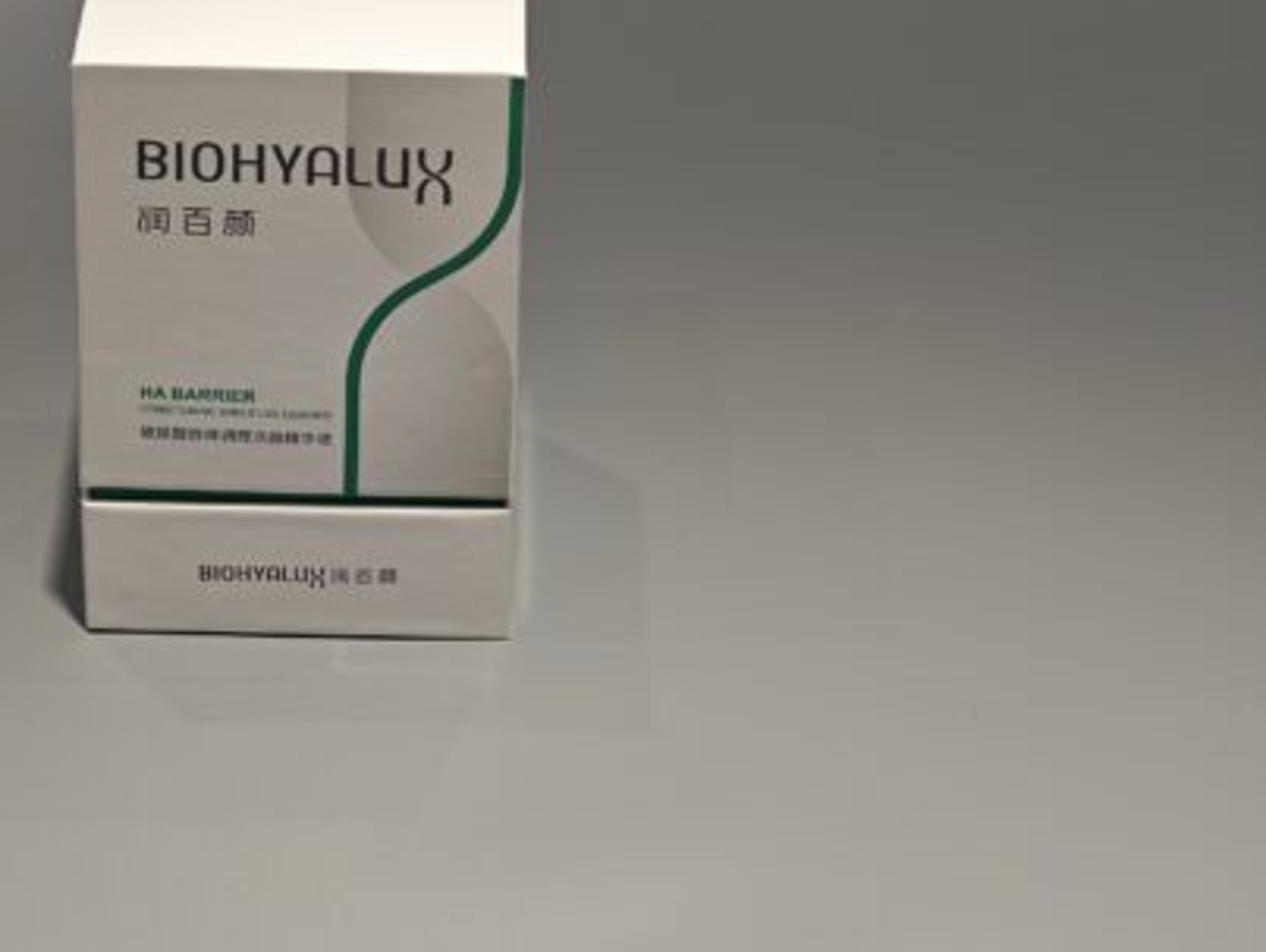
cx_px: 298
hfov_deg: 16.4
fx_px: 4356
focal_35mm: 119
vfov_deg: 12.5
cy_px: 298
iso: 100
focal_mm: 10.1
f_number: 2
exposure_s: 1/100
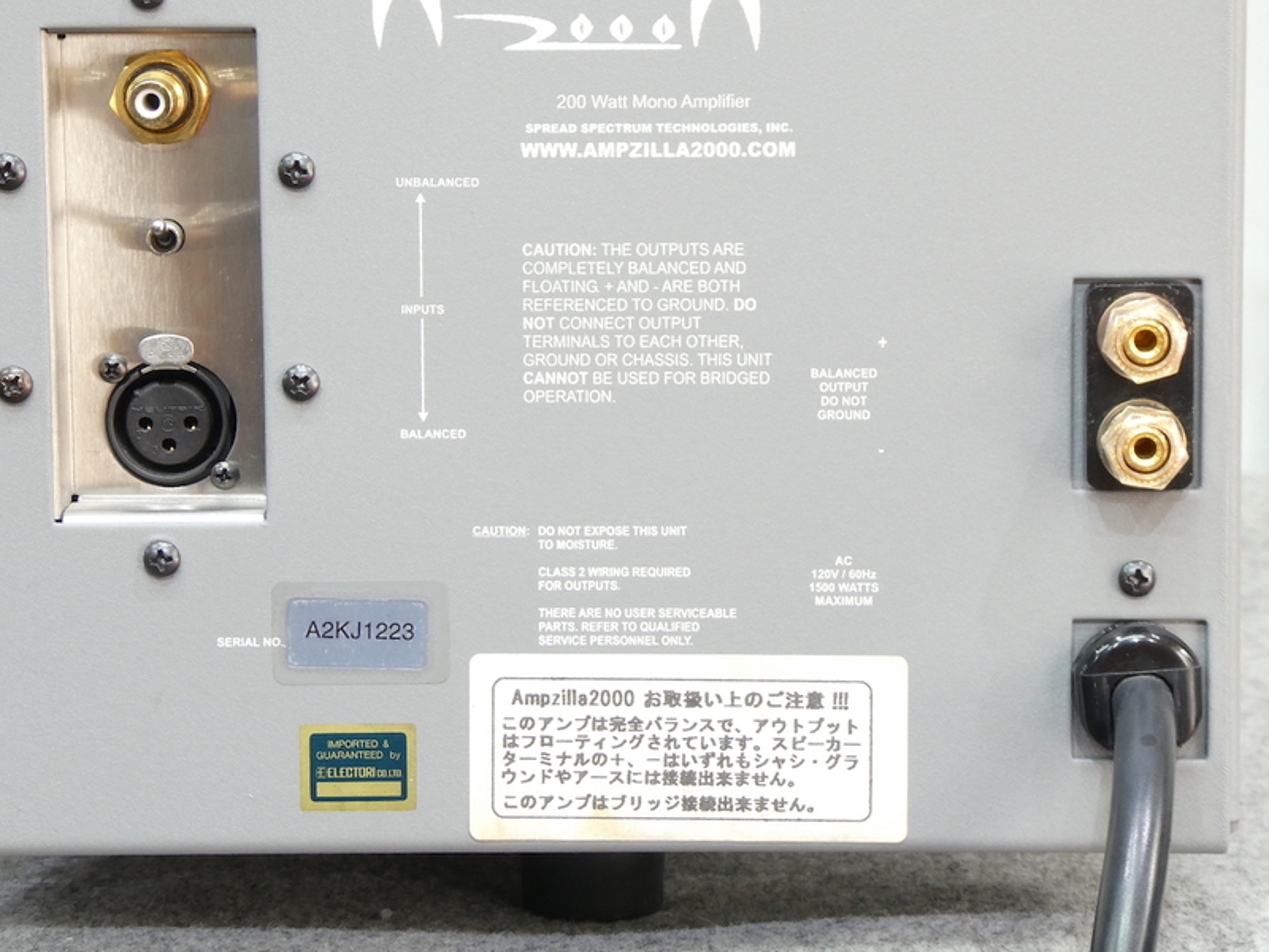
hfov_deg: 18.2
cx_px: 560
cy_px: 390
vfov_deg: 13.7
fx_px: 3959
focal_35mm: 108
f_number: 4.9
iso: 200
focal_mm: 16.1
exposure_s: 1/6
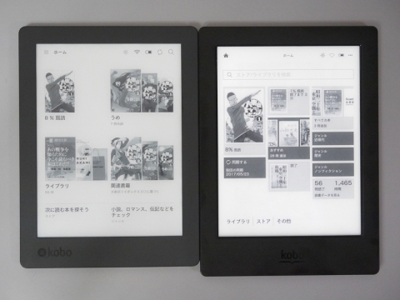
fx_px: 716
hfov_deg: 31.2
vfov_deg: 23.7
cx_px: 200
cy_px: 150
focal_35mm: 62
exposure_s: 1/60
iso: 1000
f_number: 5.5
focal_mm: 31
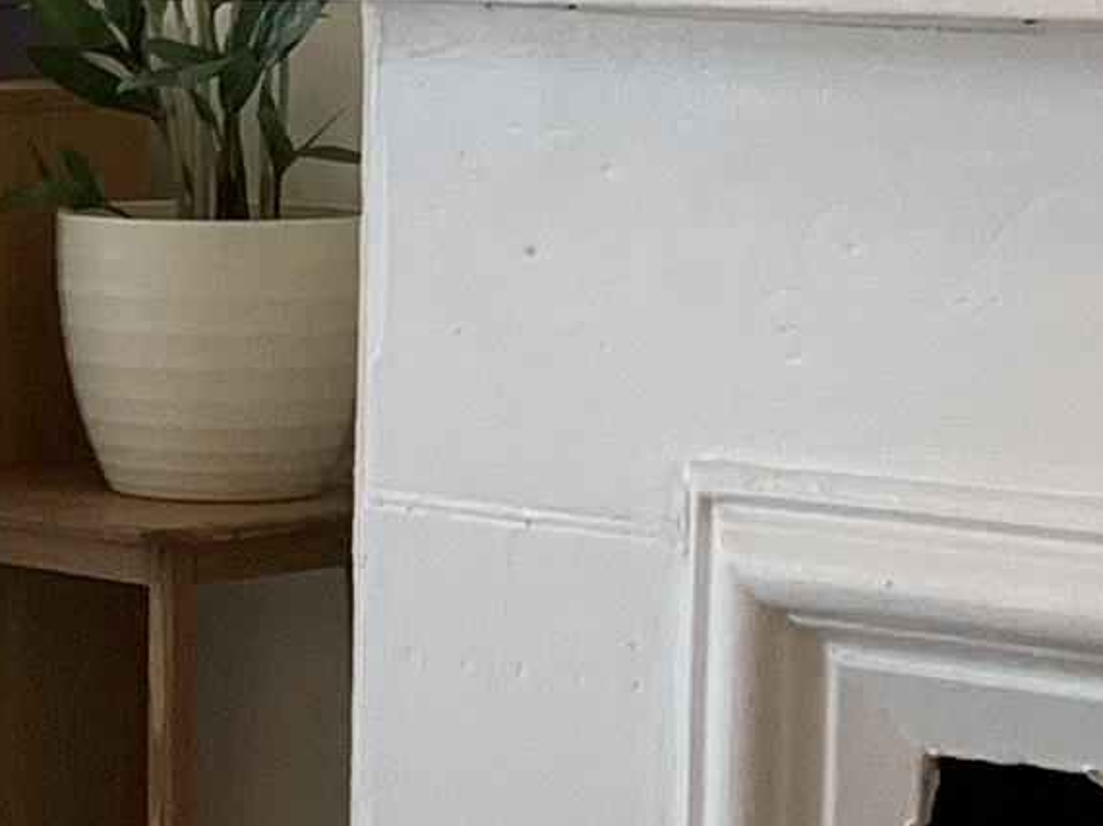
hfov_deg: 10.0
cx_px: -1072
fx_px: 5860
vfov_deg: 8.0
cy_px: 104
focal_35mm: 184
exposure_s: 1/60
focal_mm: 4.25
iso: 125
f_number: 1.8
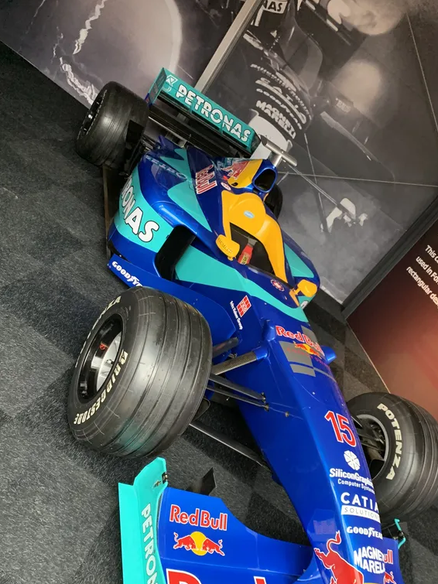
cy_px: 336
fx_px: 523
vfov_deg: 58.1
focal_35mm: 31
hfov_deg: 45.4
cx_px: 234
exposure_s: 1/53
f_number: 1.8
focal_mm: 4.25
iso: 400
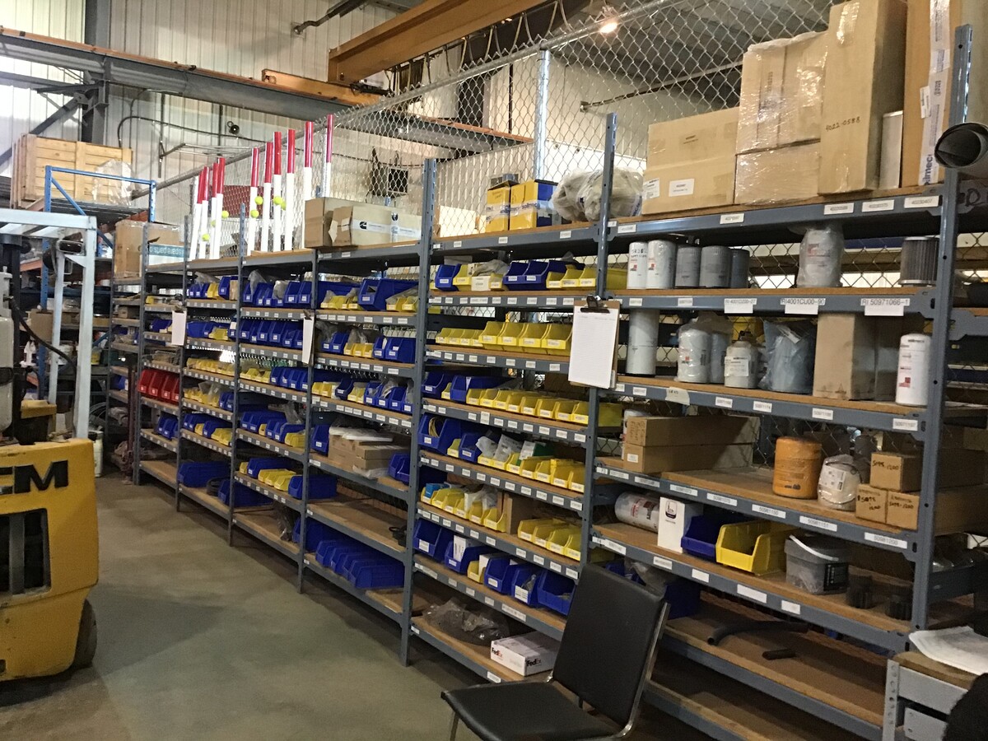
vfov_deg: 45.4
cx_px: 494
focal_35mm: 31
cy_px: 370
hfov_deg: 58.4
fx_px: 885
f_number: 2.4
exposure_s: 1/15
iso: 200
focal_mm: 3.3
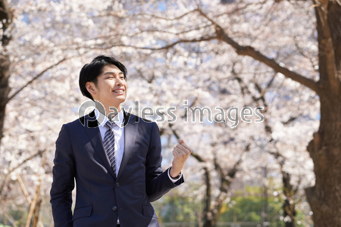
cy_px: 114
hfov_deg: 24.2
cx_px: 170
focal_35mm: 84
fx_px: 796
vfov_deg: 16.3
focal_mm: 56
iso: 100
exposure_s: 1/800
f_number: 2.5
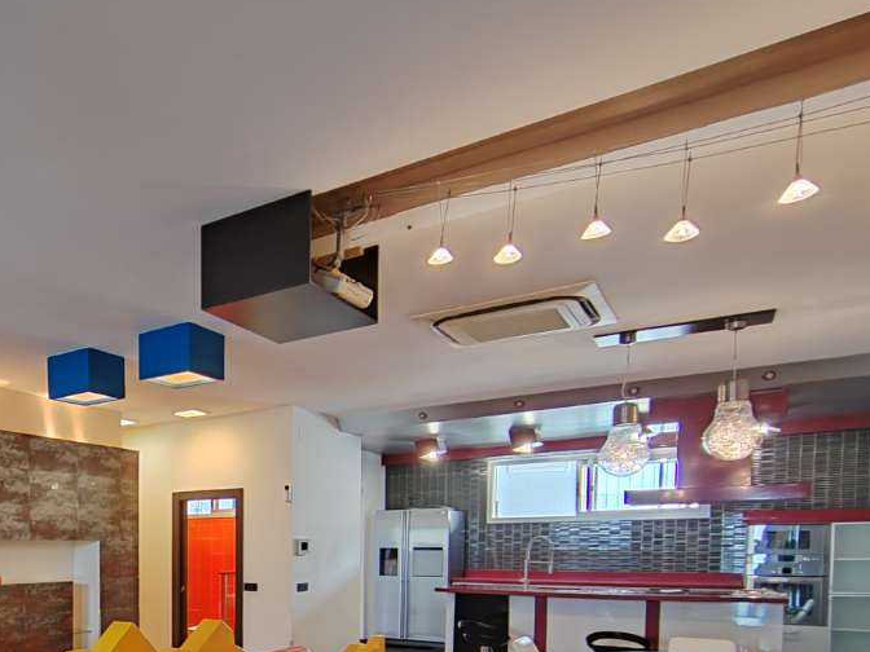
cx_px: 96
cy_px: 585
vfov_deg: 44.0
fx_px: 729
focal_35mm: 29
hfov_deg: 54.2
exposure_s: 1/25
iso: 1000
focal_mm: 2.16
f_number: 2.2
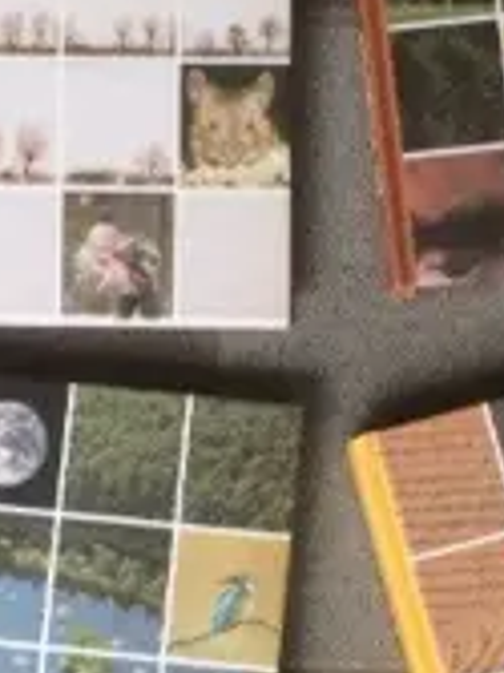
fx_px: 1438
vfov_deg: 26.1
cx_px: 339
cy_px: 486
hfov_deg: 19.8
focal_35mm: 74
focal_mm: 4.15
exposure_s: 1/100
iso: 40
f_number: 2.2
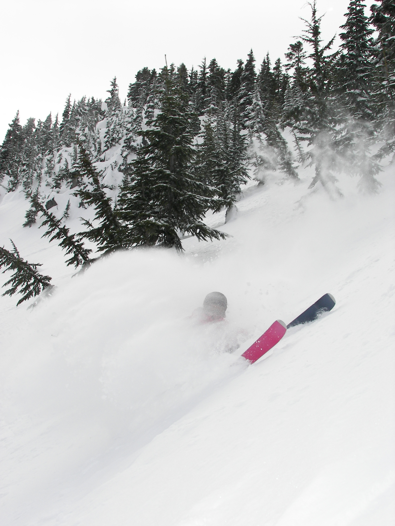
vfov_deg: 38.2
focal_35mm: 50
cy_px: 263
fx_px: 761
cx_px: 198
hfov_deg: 29.1
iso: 64
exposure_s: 1/500
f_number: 5
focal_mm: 8.3
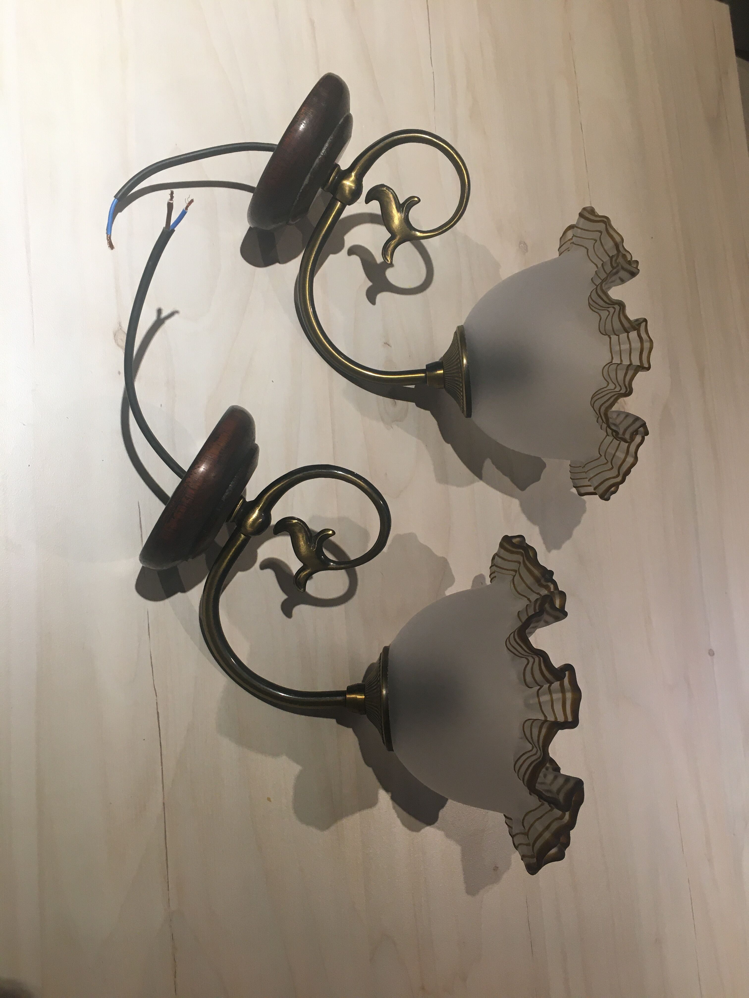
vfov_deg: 61.7
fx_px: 837
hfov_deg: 48.2
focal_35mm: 29
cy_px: 499
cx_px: 374
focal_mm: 4.15
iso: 80
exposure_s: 1/33
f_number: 2.2
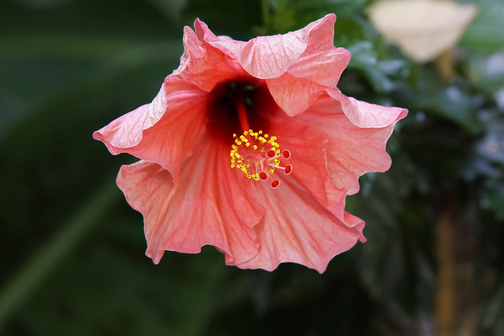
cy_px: 169
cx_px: 261
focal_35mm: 314
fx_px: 4395
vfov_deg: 4.4
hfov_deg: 6.6
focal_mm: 200
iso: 2500
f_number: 4
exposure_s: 1/320
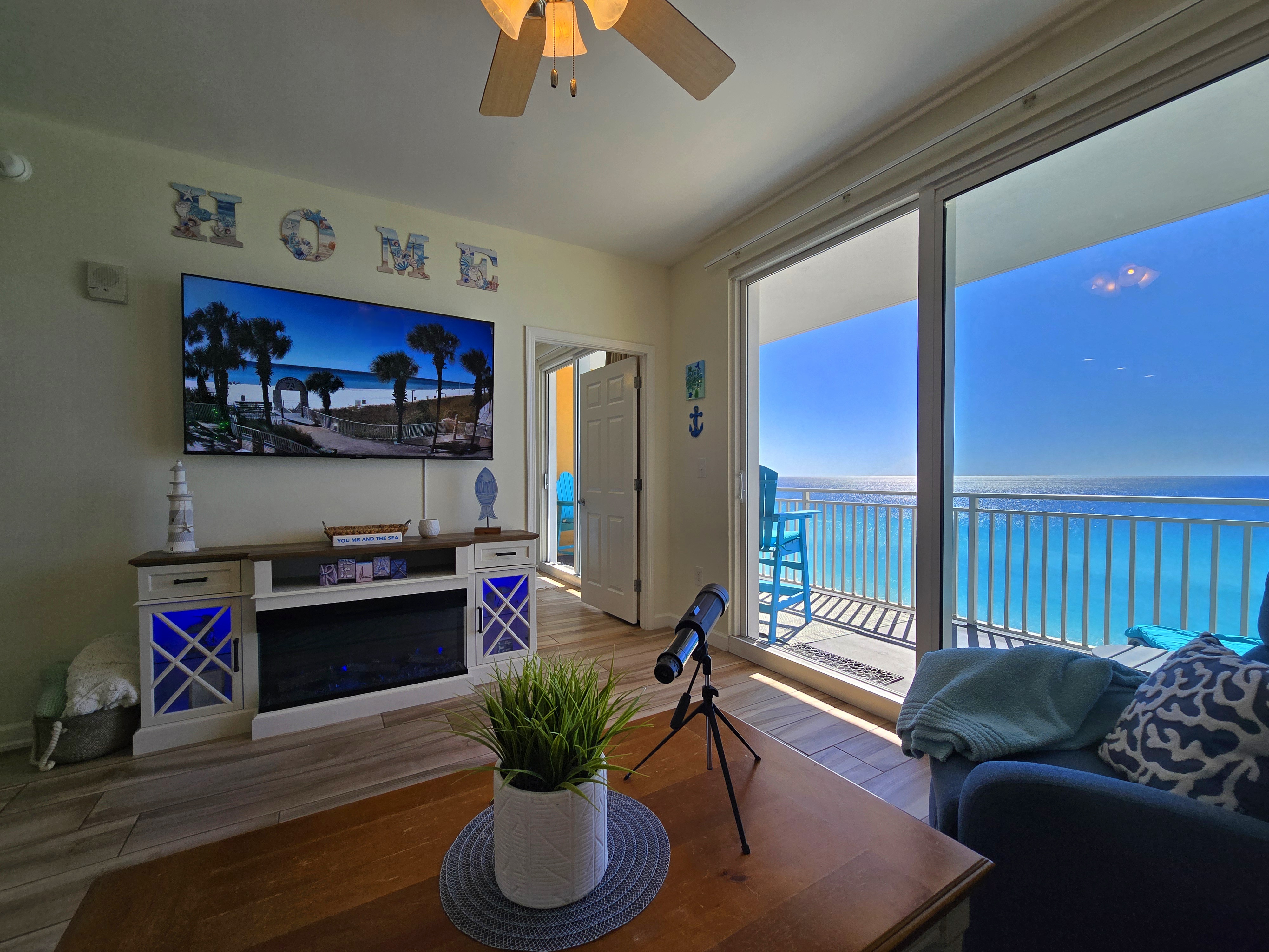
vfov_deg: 89.9
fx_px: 477
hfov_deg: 106.2
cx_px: 634
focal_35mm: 13
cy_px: 476
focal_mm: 2.2
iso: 50
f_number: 2.2
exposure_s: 1/323
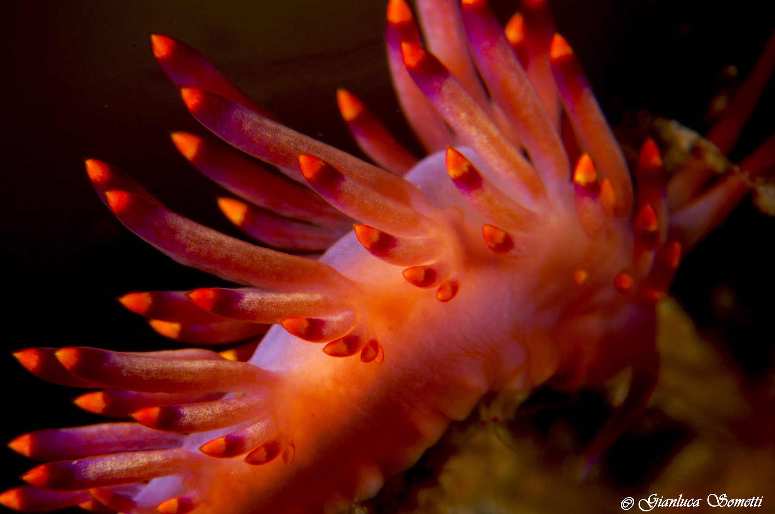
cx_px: 388
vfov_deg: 8.7
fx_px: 3386
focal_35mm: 158
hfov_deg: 13.1
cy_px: 257
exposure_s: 1/200
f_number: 36
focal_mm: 105
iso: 200
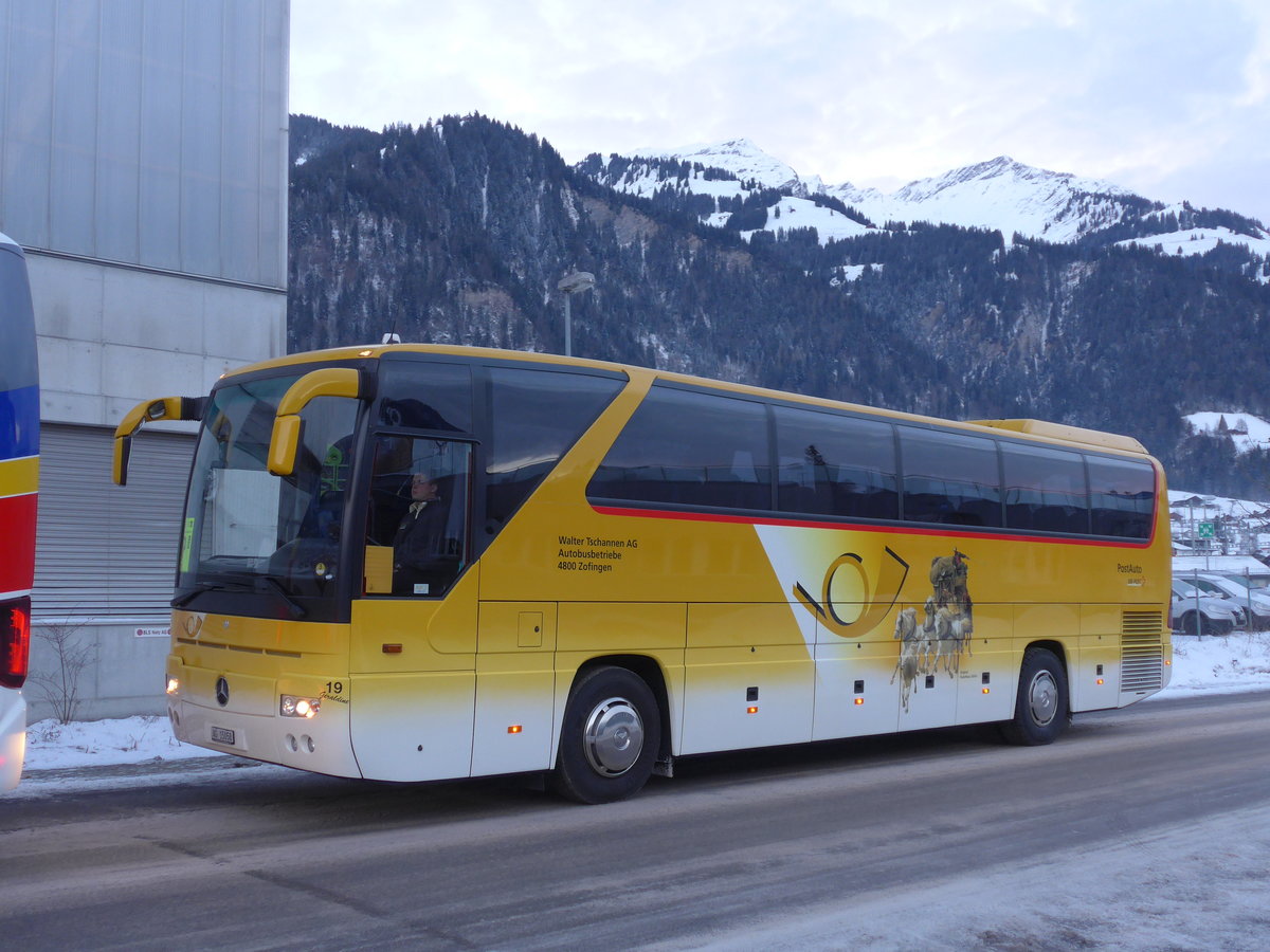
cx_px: 635
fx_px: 1431
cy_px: 476
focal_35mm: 39
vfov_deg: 36.8
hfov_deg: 47.9
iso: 200
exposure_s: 1/60
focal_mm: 8
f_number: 2.5
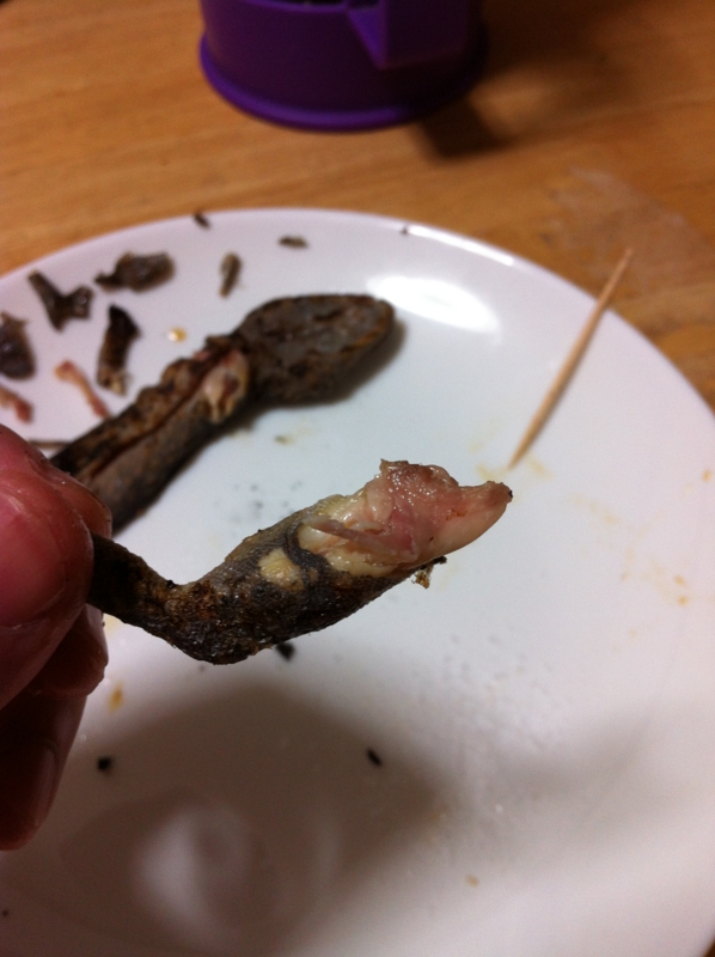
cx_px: 358
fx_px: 966
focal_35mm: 35
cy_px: 478
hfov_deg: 40.6
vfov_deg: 52.7
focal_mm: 3.85
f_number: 2.8
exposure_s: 1/24
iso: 80
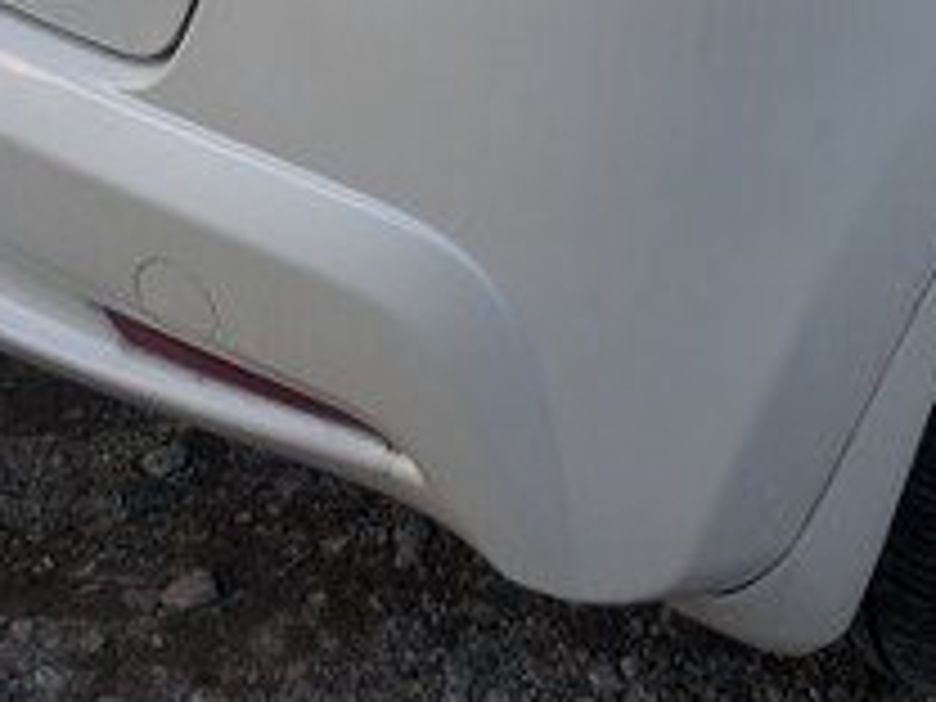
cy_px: -562
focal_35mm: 96
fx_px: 2596
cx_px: 596
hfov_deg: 20.4
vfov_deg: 13.7
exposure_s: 1/408
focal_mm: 5.43
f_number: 1.89
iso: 54
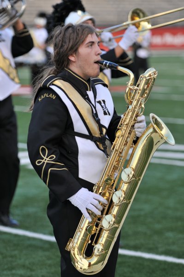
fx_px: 1382
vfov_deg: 11.4
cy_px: 138
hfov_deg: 7.6
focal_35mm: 180
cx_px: 92
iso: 200
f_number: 2.8
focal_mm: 120
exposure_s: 1/320
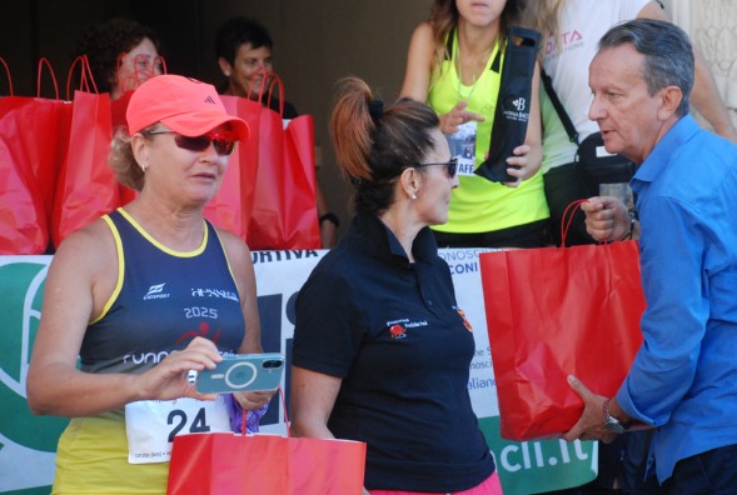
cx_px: 367
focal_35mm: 115
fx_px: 2350
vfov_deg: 12.0
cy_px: 247
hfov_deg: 17.8
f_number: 5.6
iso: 1000
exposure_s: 1/320
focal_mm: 75
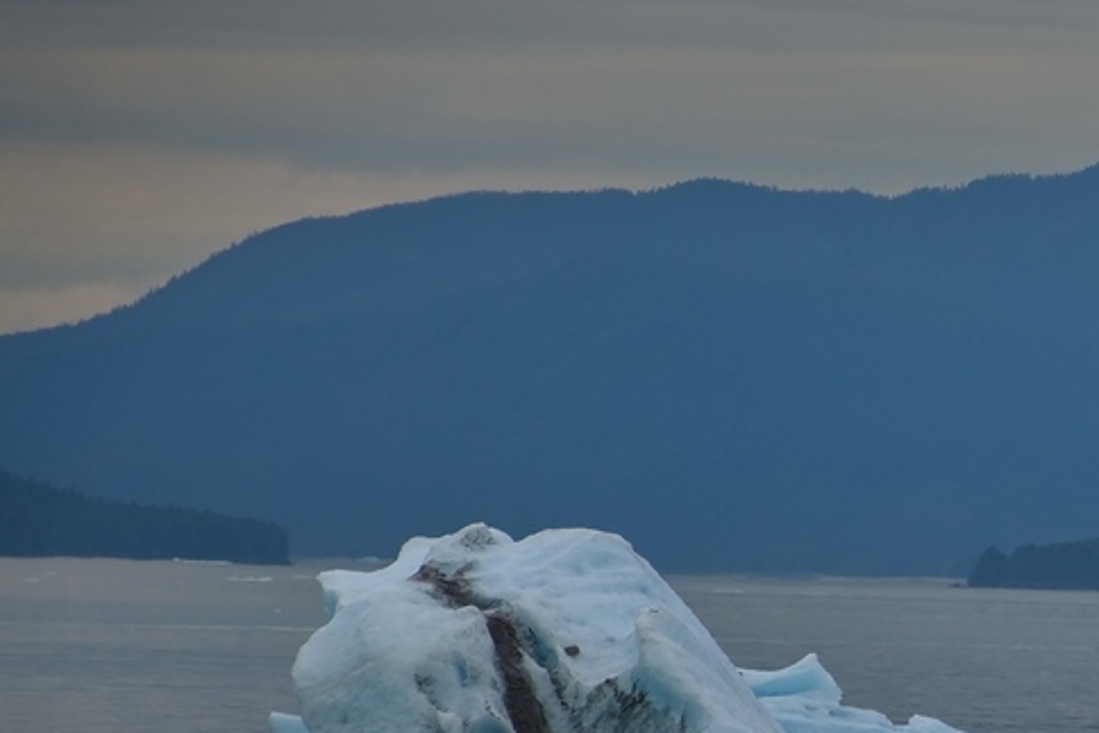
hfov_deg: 2.6
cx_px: 1097
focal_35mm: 793
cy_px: 617
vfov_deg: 1.7
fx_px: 24214
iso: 140
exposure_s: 1/640
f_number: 5.6
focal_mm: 300
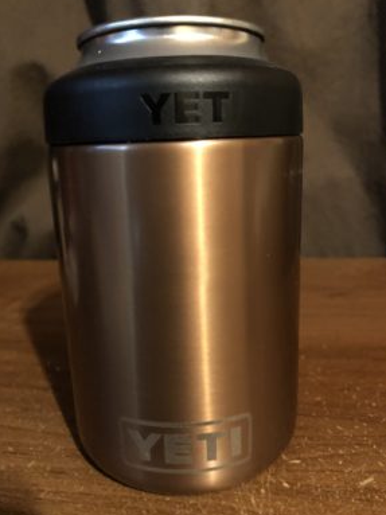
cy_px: 261
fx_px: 446
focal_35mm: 30
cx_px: 183
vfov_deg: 60.0
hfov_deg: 46.8
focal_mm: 3.99
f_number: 1.8
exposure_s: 1/4
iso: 250
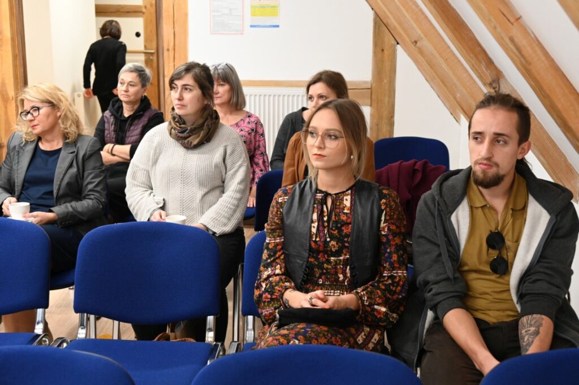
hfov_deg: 44.5
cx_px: 290
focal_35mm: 44
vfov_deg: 30.5
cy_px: 192
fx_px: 707
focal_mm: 44
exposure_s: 1/60
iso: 3200
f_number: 5.3
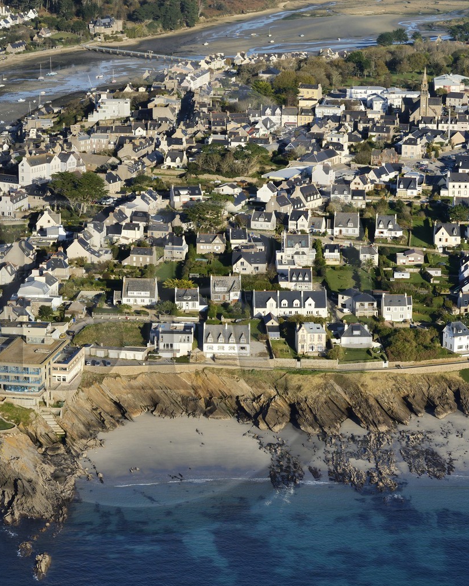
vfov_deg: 18.6
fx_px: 1787
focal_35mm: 103
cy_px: 296
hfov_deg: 14.9
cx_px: 135
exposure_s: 1/1250
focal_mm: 70
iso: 800
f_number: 11
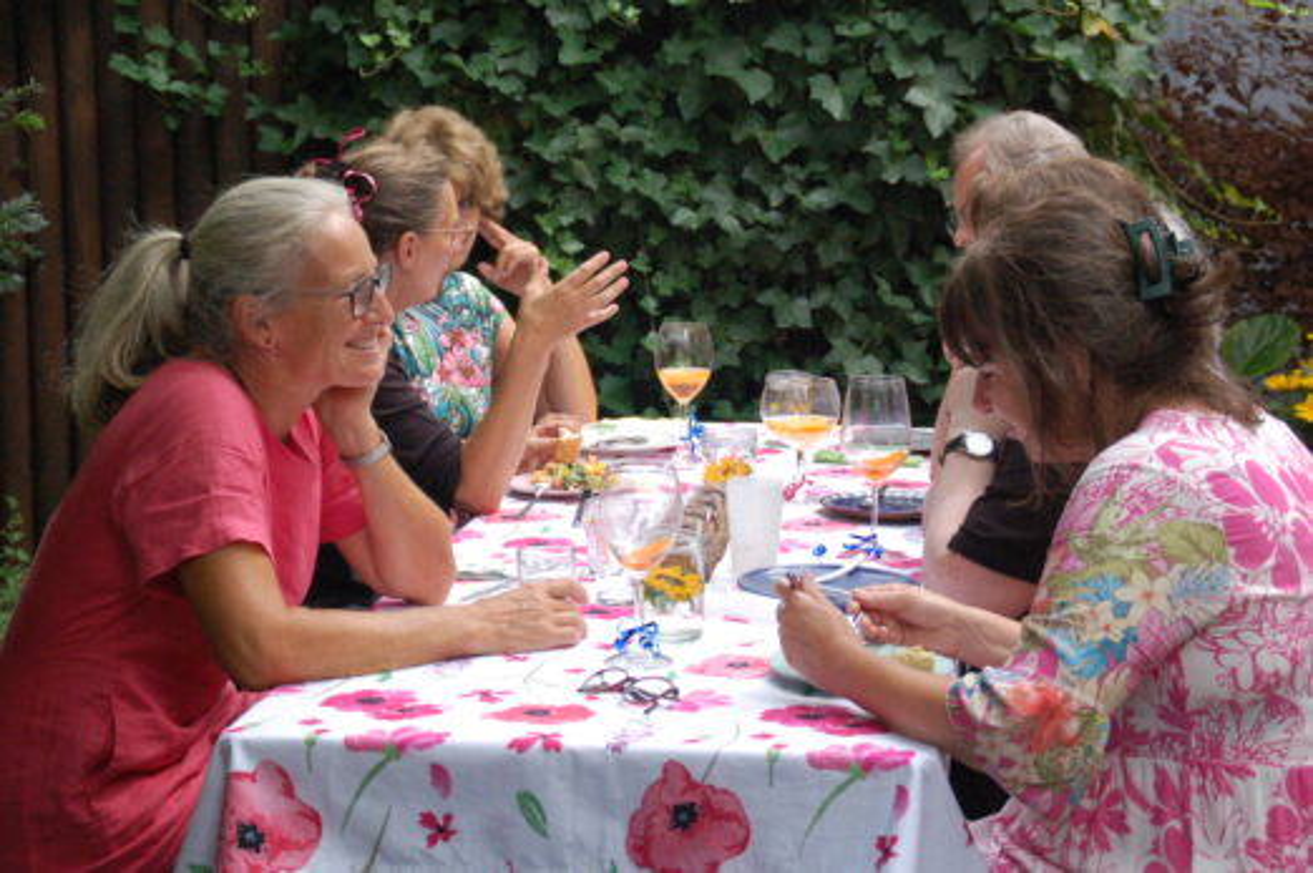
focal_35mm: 75
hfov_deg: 27.0
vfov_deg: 18.1
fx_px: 2733
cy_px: 436
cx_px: 656
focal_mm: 50
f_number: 8
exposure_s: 1/250
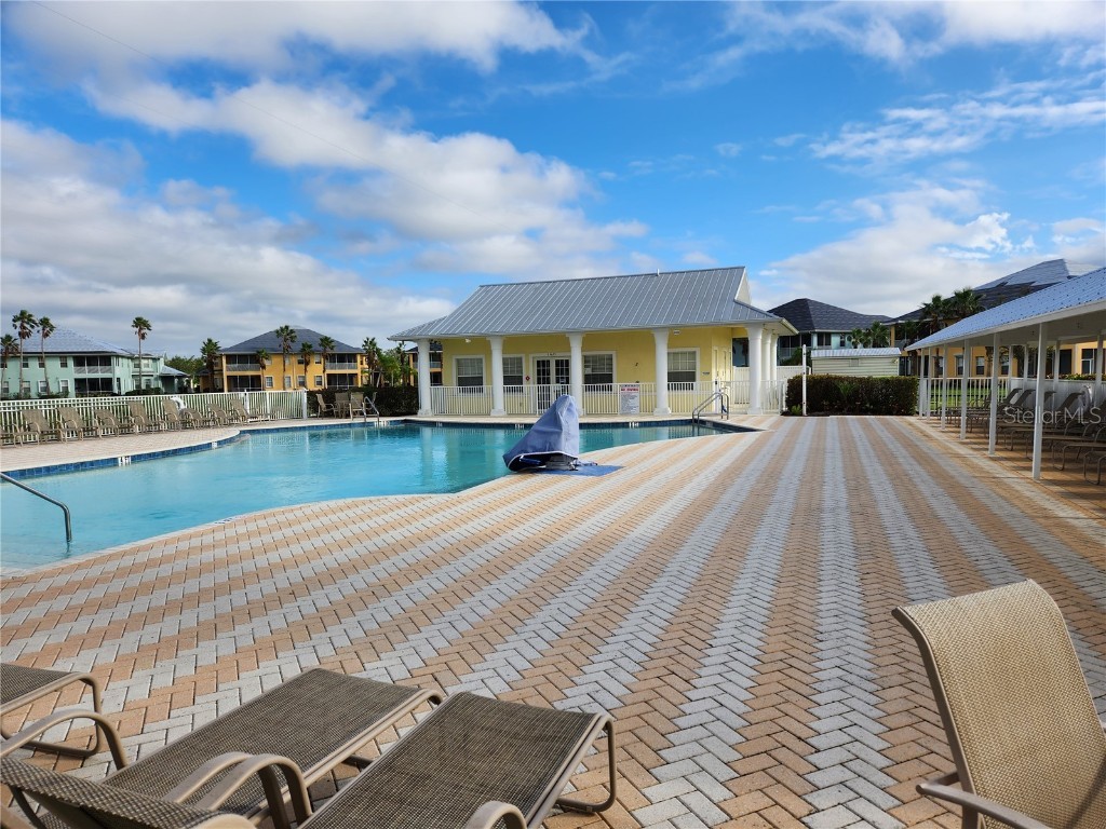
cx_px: 553
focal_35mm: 23
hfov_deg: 73.9
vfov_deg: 58.9
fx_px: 735
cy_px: 414
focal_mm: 5.4
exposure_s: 1/1899
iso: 20
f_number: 1.8
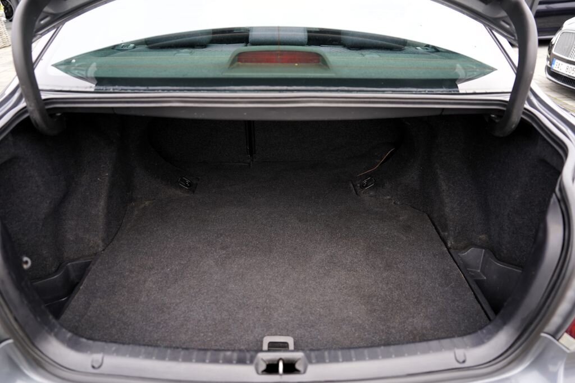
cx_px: 288
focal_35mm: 24
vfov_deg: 53.1
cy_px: 192
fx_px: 383
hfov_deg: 73.7
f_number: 2.8
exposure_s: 1/30
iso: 250
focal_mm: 24
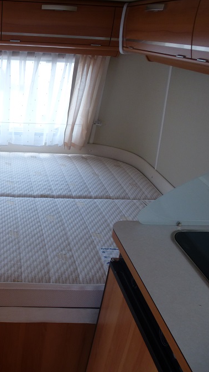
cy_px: 186
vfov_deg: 56.6
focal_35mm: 35
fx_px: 345
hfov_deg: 31.5
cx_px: 6
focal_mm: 4.3
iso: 125
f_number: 3.3
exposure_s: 1/60
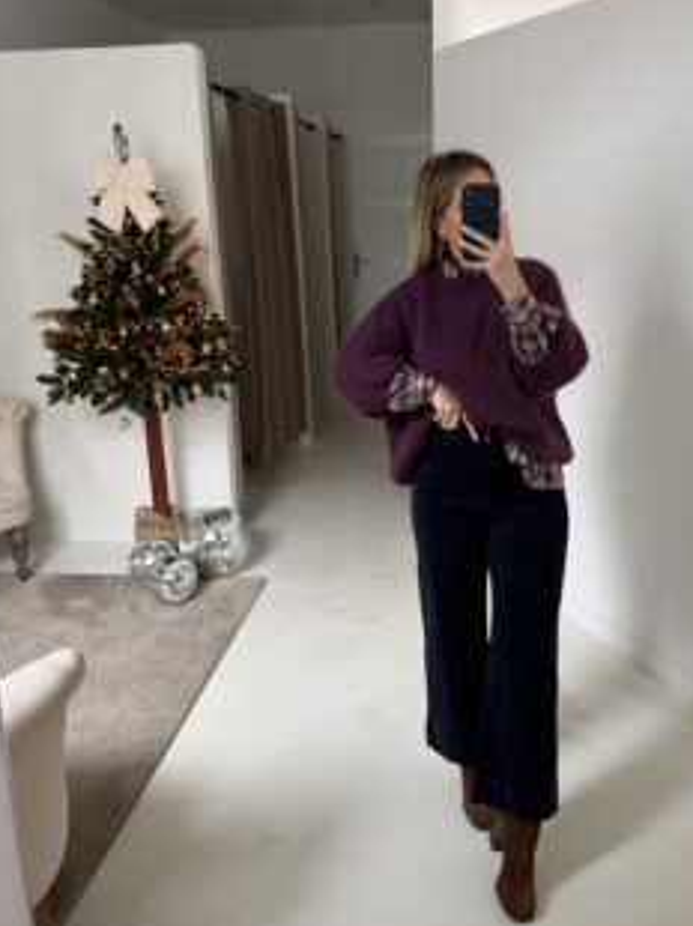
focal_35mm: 31
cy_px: 421
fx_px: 829
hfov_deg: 45.2
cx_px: 412
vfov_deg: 58.3
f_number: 1.78
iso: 250
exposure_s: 1/44
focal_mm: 6.76
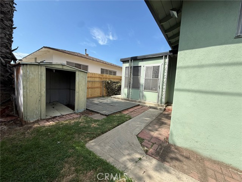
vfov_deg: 85.7
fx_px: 98
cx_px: 121
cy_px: 91
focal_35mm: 14
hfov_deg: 102.1
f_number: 2.2
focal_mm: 2.22
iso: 50
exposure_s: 1/1431
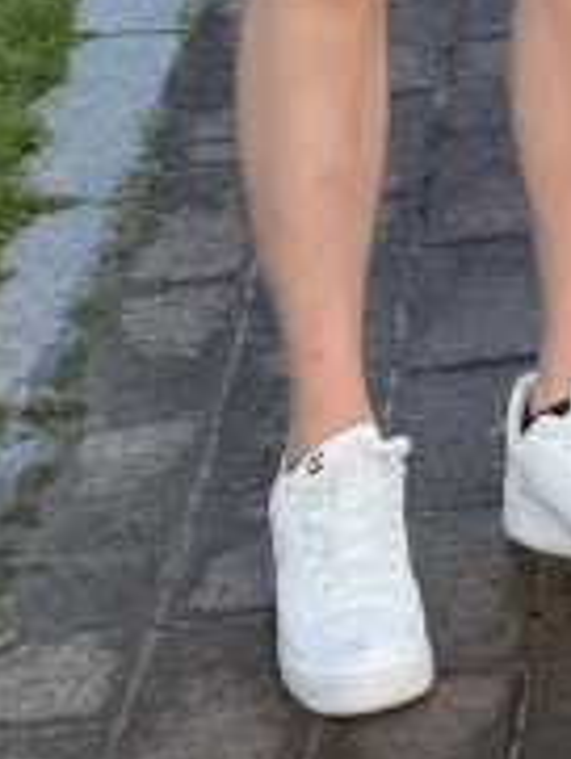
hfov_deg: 7.7
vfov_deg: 7.7
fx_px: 4196
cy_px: -2105
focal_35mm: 191
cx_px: 844
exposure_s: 1/2703
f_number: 1.78
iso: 80
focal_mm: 6.76
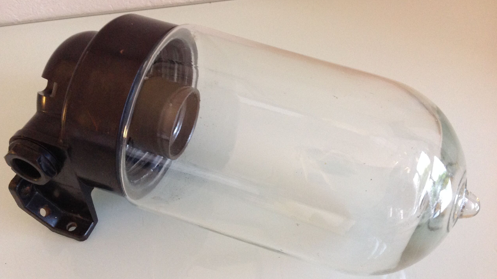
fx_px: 514
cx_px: 244
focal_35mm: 39
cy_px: 121
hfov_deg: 51.6
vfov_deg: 30.4
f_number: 2.4
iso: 250
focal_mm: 4.28
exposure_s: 1/17
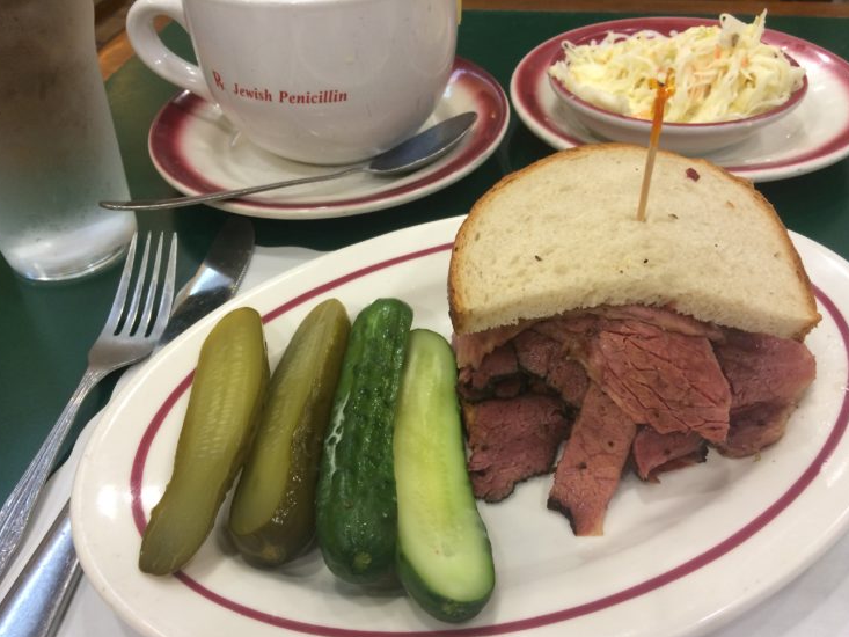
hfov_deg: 60.0
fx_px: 736
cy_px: 328
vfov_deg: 46.8
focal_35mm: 30
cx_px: 422
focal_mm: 4.15
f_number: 2.2
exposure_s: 1/30
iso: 80
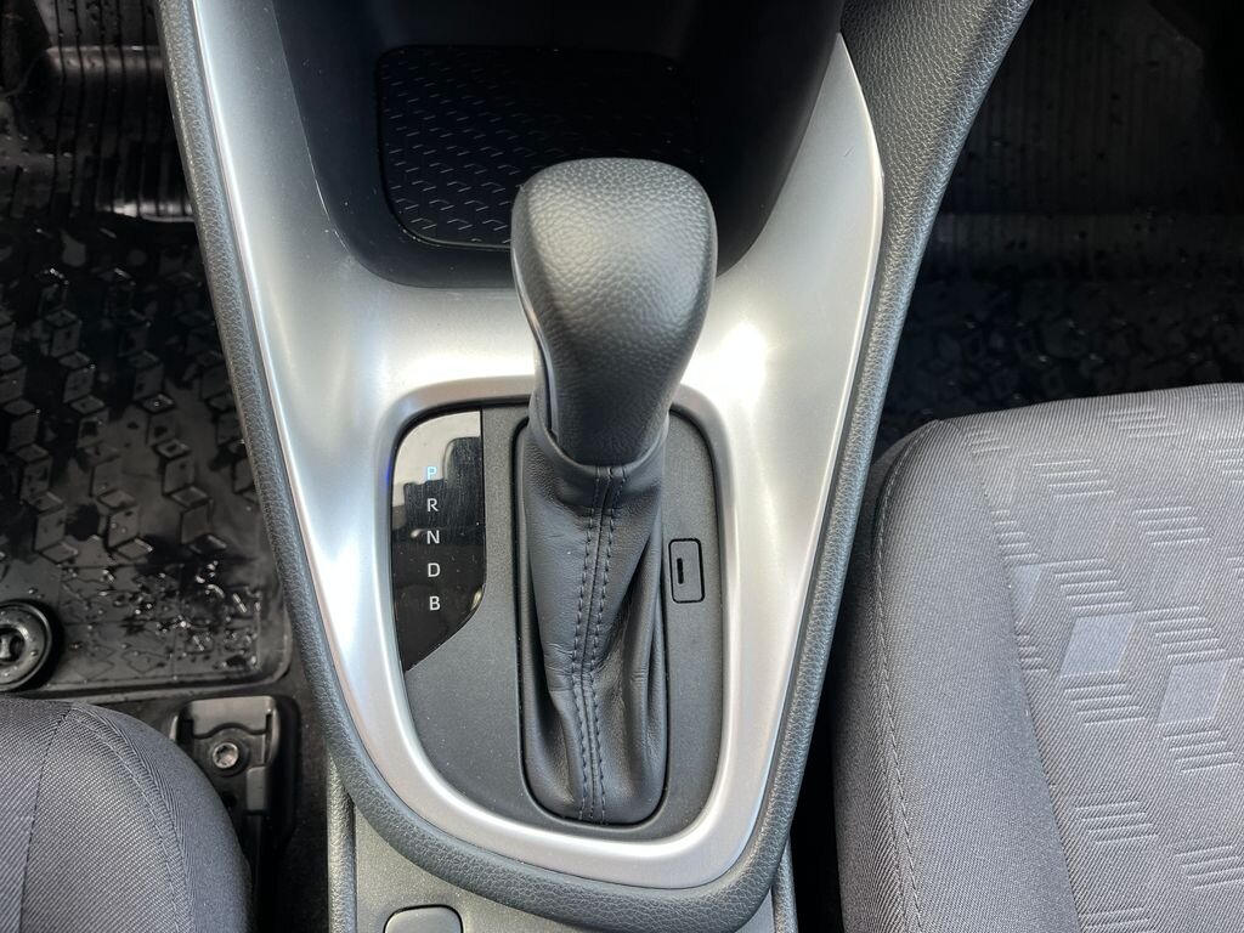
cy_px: 466
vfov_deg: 53.1
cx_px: 622
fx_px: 934
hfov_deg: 67.3
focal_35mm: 26
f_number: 1.6
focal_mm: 5.1
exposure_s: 1/109
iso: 80
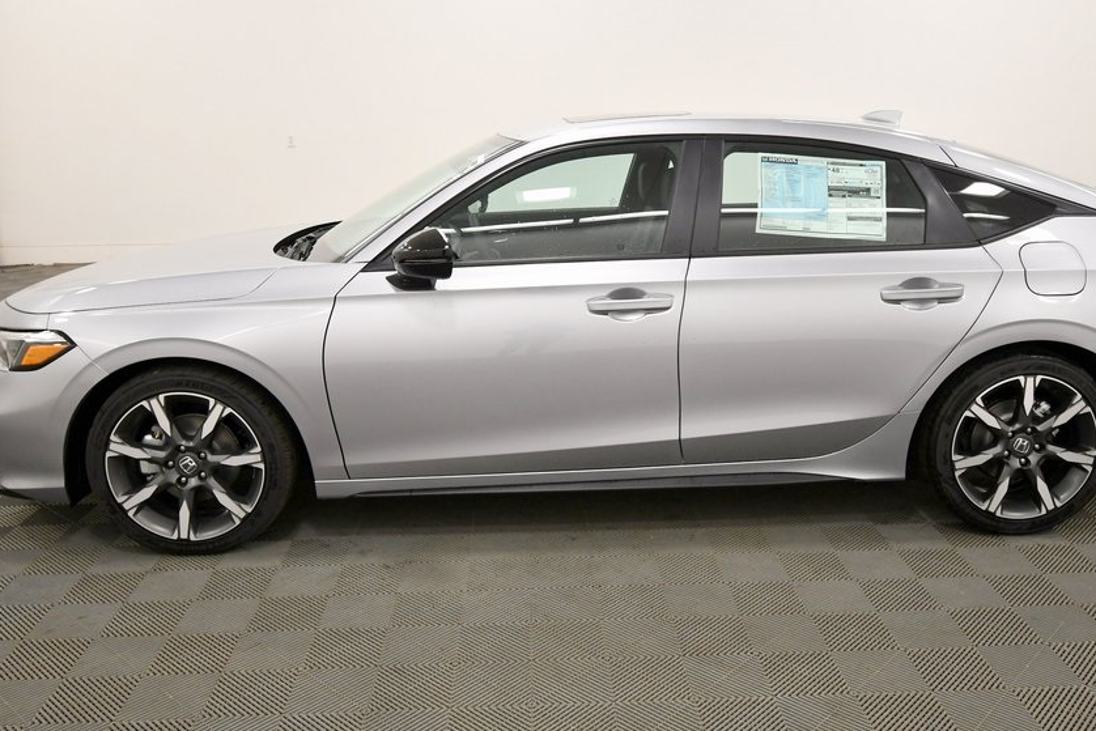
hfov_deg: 57.1
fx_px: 1005
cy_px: 330
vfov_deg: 39.9
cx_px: 591
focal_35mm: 33
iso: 800
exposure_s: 1/160
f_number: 5.3
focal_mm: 18
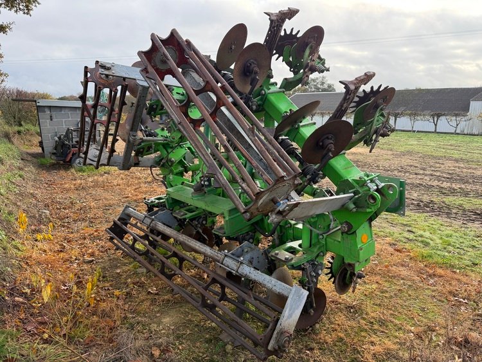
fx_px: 334
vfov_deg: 56.8
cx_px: 241
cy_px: 181
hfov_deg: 71.6
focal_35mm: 24
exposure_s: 1/840
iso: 100
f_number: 1.78
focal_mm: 6.76
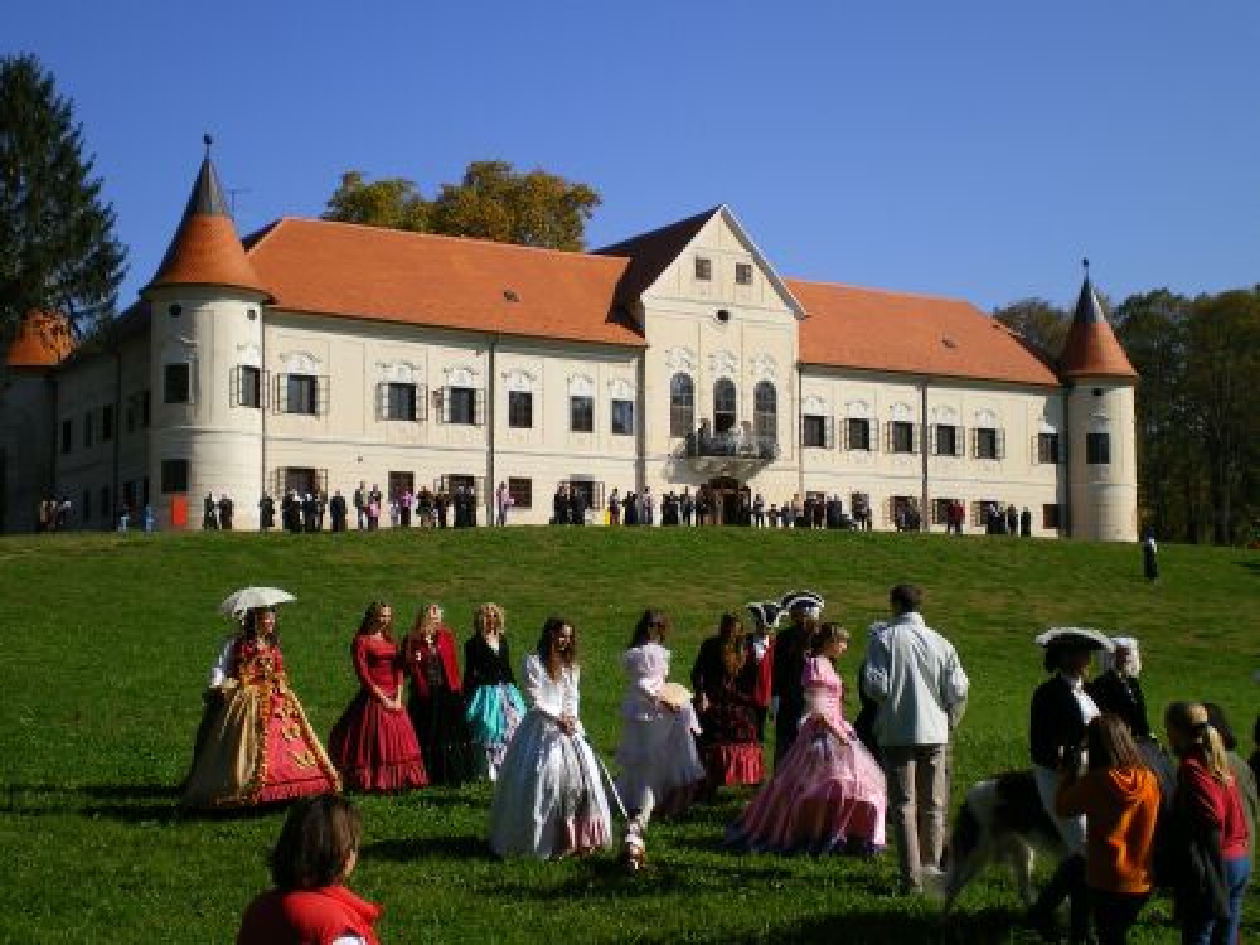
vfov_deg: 29.1
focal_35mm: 50
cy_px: 472
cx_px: 630
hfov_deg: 38.2
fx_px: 1820
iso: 64
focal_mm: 8.4
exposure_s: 1/400
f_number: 5.2
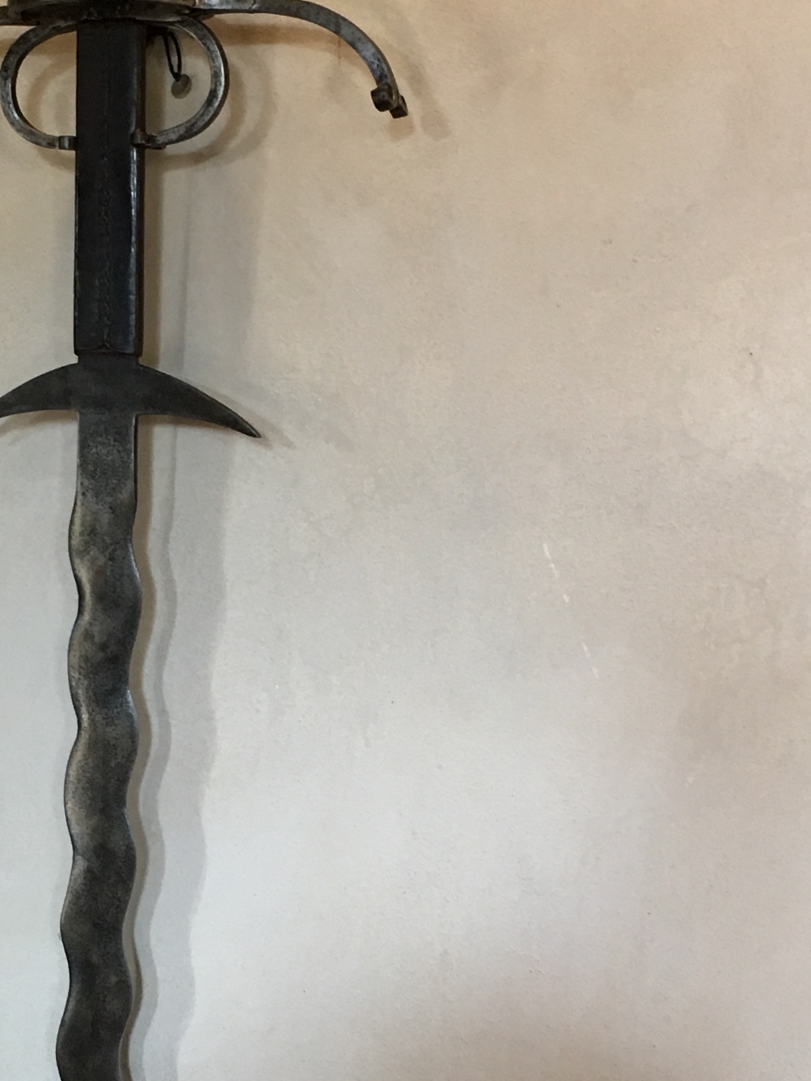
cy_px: 587
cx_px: 173
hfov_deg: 20.2
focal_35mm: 72
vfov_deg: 27.0
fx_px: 2249
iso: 125
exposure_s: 1/33
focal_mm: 4.15
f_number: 2.2
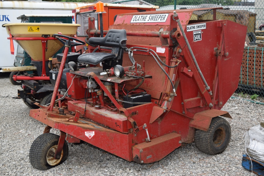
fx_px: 352
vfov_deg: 28.1
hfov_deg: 41.1
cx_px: 132
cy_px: 88
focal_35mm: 48
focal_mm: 32
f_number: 5.6
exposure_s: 1/125
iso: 125
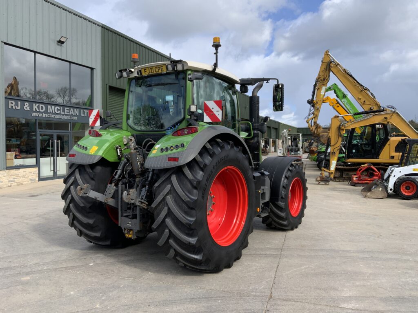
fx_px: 350
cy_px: 156
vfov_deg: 48.2
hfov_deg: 61.7
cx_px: 209
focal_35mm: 29
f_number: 1.8
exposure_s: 1/1144
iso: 16
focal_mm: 3
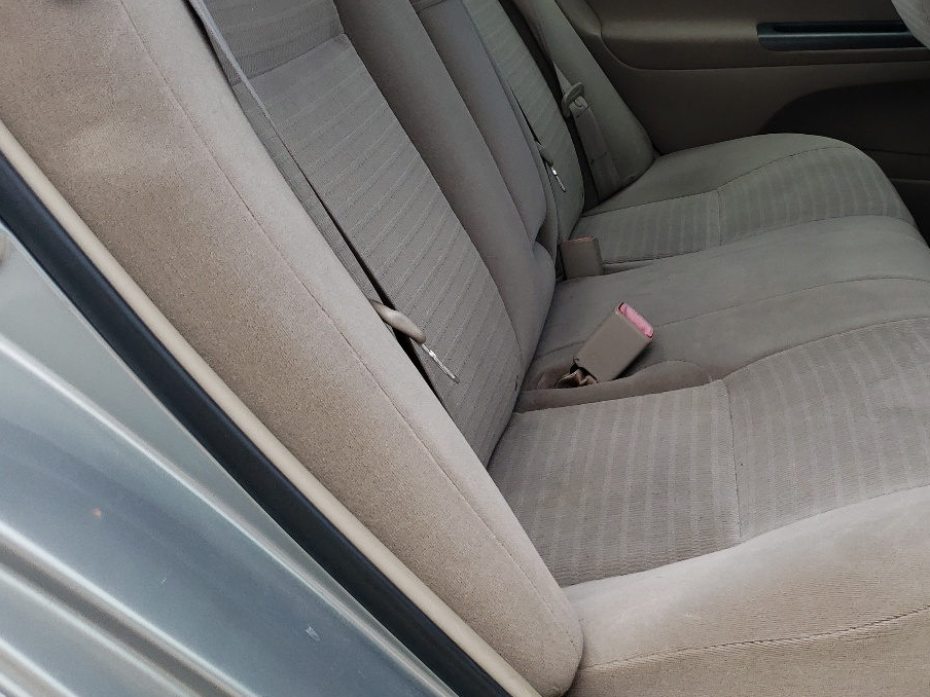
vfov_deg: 31.1
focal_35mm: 46
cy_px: 192
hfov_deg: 40.2
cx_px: 685
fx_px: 1236
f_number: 1.5
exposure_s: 1/909
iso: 50
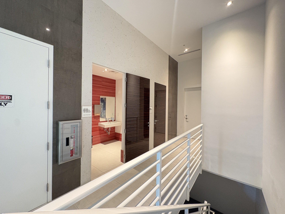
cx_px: 142
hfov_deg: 102.1
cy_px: 107
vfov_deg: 85.7
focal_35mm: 14
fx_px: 115
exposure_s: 1/40
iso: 800
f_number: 2.2
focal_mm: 2.22
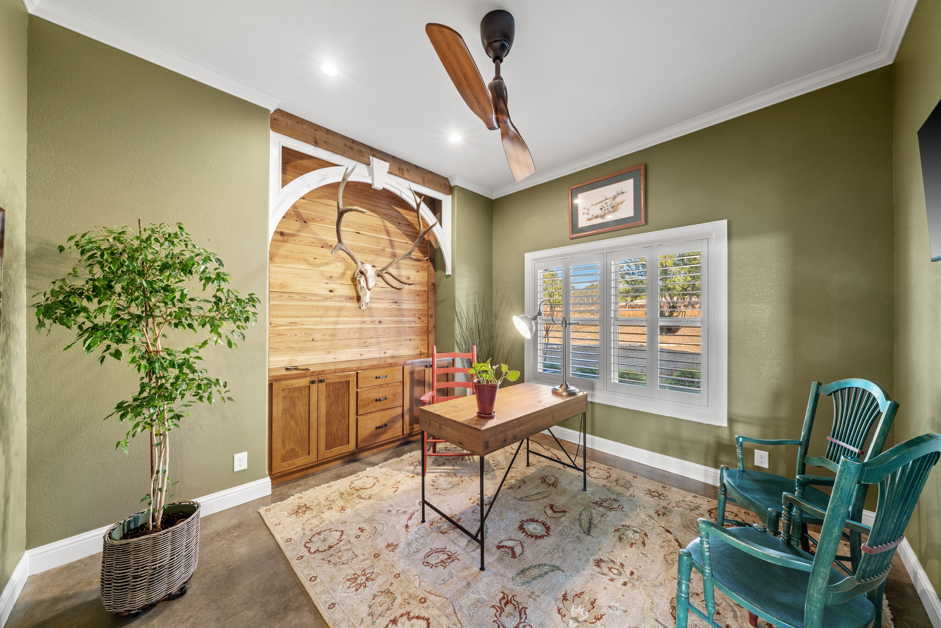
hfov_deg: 112.6
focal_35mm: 12
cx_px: 470
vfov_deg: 90.0
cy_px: 314
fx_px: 314
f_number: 8
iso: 100
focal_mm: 12
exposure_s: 1/5
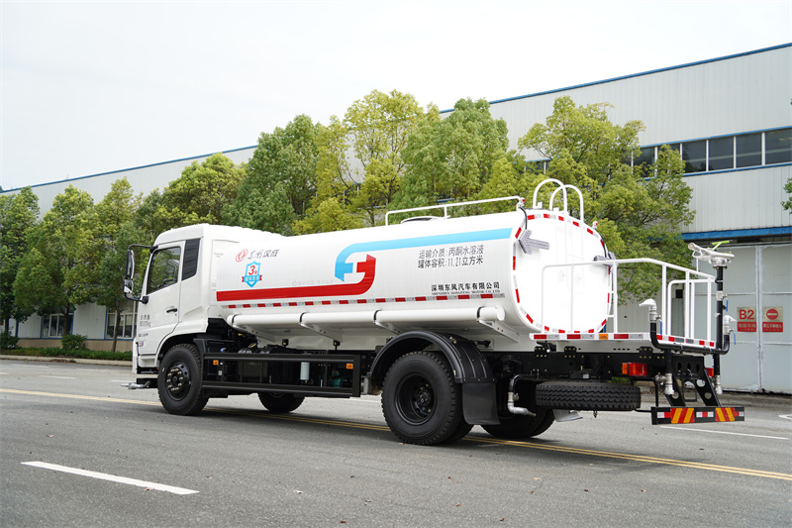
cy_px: 264
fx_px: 836
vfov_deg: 35.0
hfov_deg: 50.7
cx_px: 396
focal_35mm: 38
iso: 100
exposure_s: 1/800
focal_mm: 38
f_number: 3.2
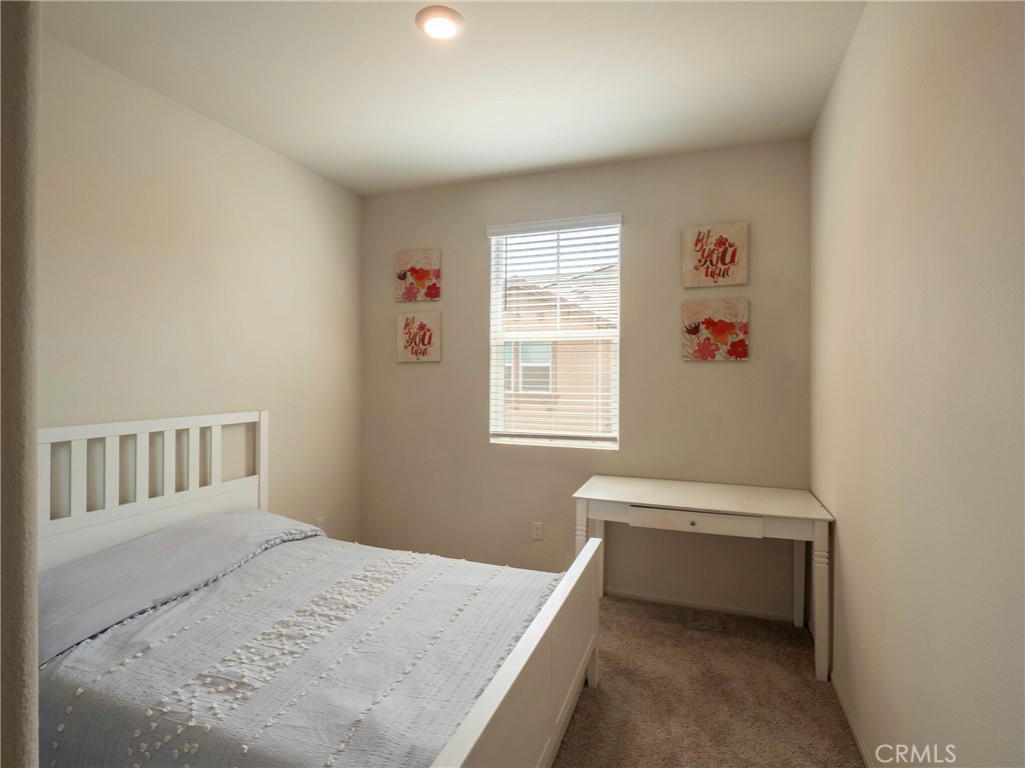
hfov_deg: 94.5
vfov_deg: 78.1
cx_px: 512
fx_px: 474
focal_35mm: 16
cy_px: 384
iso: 100
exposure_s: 1/60
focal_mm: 8
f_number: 8
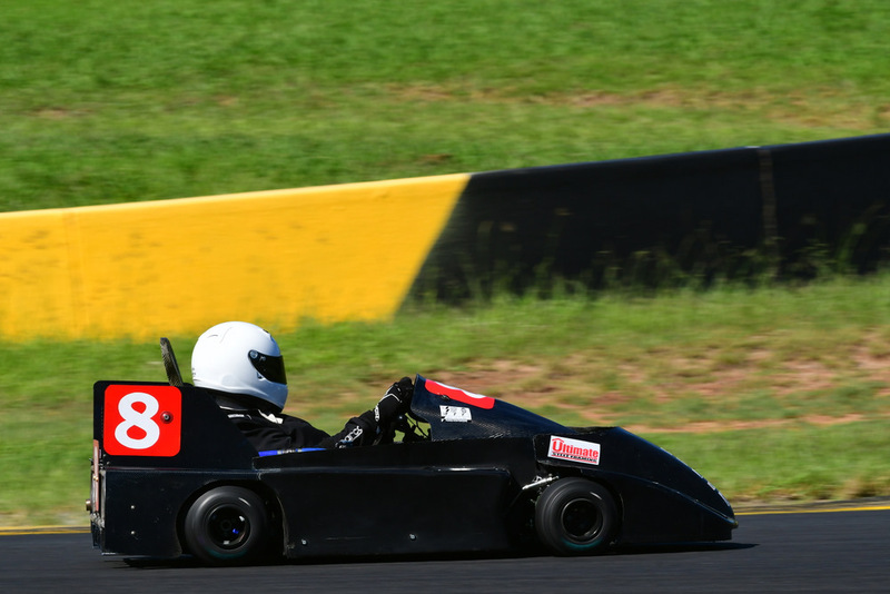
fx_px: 8903
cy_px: 297
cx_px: 445
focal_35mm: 360
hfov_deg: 5.7
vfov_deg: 3.8
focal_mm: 240
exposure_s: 1/640
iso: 500
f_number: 13
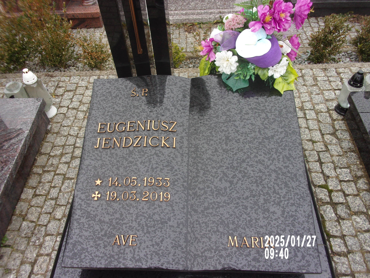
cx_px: 185
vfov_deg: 49.7
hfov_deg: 63.4
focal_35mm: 28
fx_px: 299
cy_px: 139
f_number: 3.9
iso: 80
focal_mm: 5.1
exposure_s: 1/50
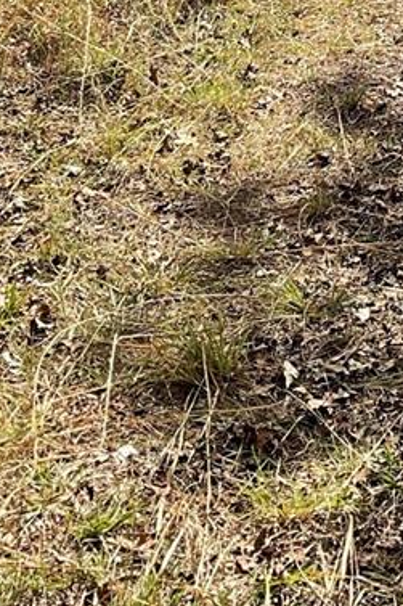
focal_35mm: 96
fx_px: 1613
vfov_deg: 19.0
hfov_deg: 13.4
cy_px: -272
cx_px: 620
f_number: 1.8
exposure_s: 1/1279
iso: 16
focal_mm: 3
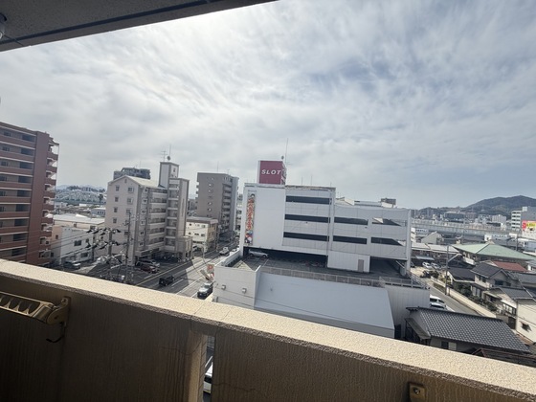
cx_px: 268
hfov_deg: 102.1
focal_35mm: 14
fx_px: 217
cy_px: 201
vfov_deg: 85.7
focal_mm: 2.22
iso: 25
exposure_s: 1/770
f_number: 2.2
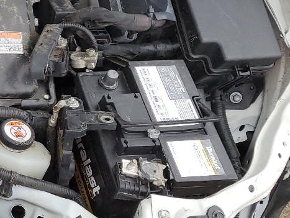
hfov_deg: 18.6
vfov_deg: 16.6
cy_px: 98
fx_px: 746
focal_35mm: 89
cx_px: -183
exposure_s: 1/400
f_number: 1.5
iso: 50
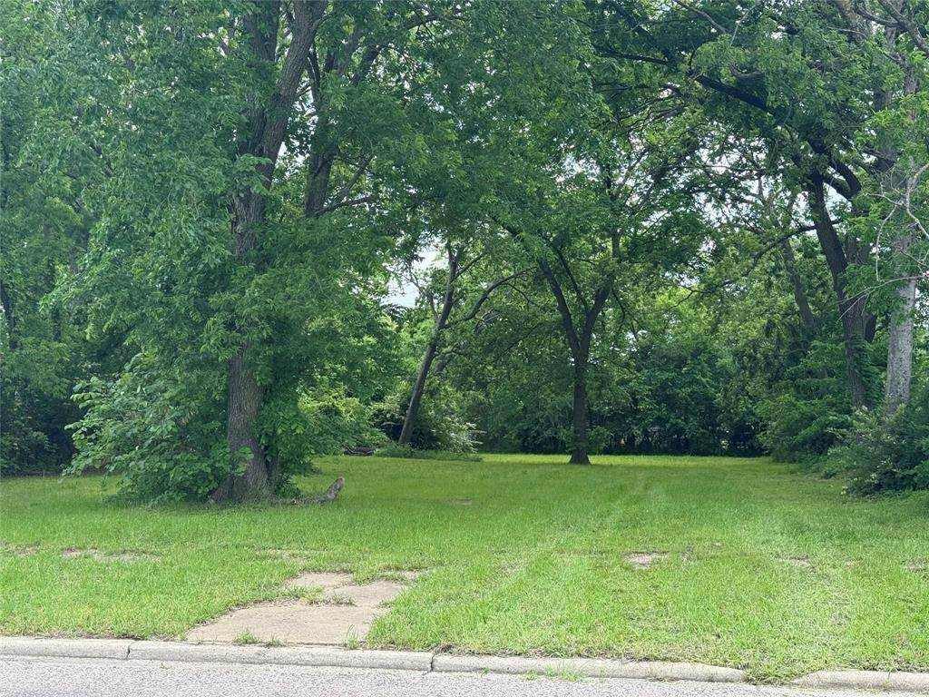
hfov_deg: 39.7
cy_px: 348
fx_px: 1288
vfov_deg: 30.3
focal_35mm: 48
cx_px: 464
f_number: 1.78
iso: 80
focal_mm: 6.76
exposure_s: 1/583
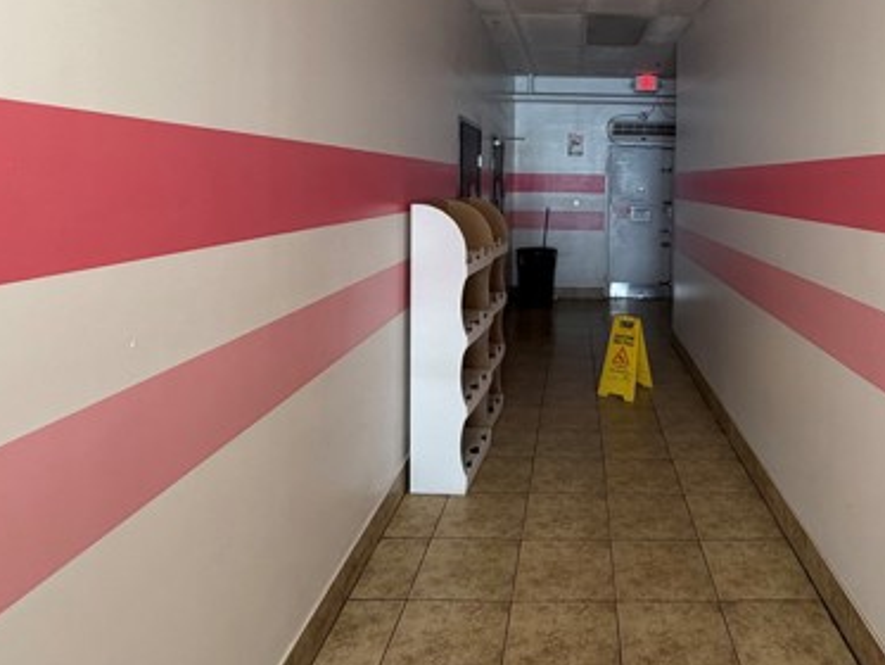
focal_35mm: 24
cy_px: 195
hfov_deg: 69.4
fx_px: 614
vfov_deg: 55.0
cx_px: 596
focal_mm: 2.22
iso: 250
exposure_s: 1/60
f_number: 2.2
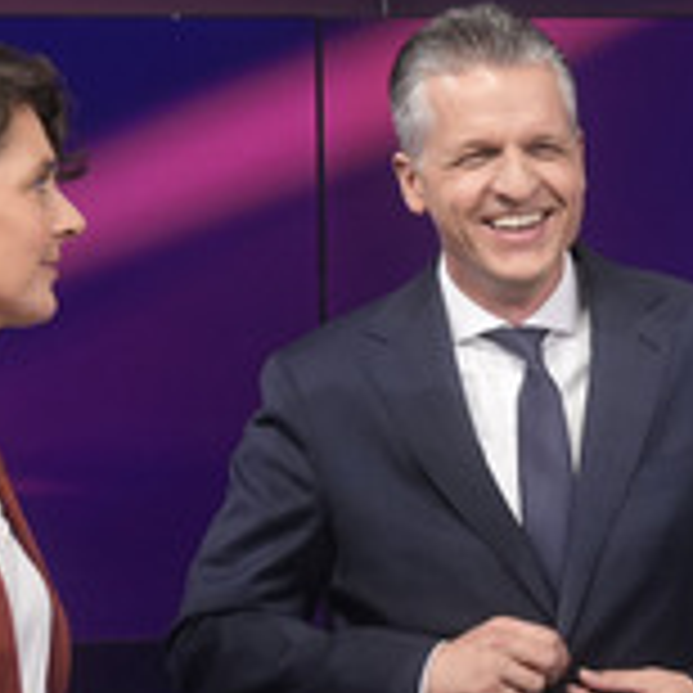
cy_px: 464
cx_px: 646
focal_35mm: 112
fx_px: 2537
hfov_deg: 15.3
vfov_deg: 15.5
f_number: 2.2
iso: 640
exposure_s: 1/200
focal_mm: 30
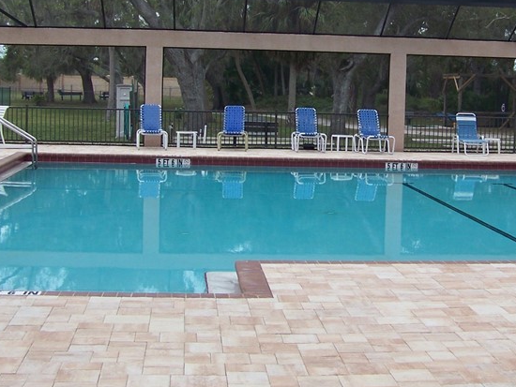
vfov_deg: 21.8
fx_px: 999
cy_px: 125
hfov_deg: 28.9
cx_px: 305
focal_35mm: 67
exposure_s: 1/50
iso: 64
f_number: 2.8
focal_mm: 5.85
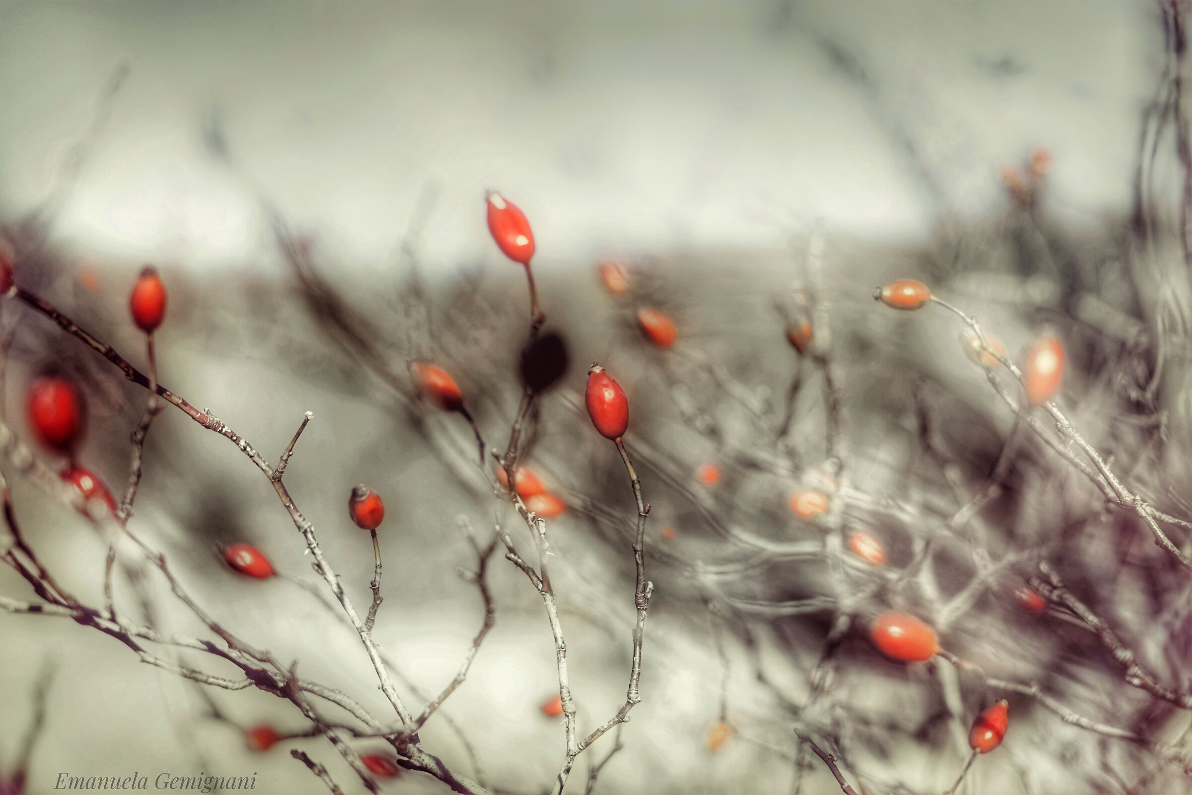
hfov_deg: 39.6
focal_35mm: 50
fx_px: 1655
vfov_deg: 27.0
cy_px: 398
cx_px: 596
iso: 100
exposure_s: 1/1600
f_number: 2.5
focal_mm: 50
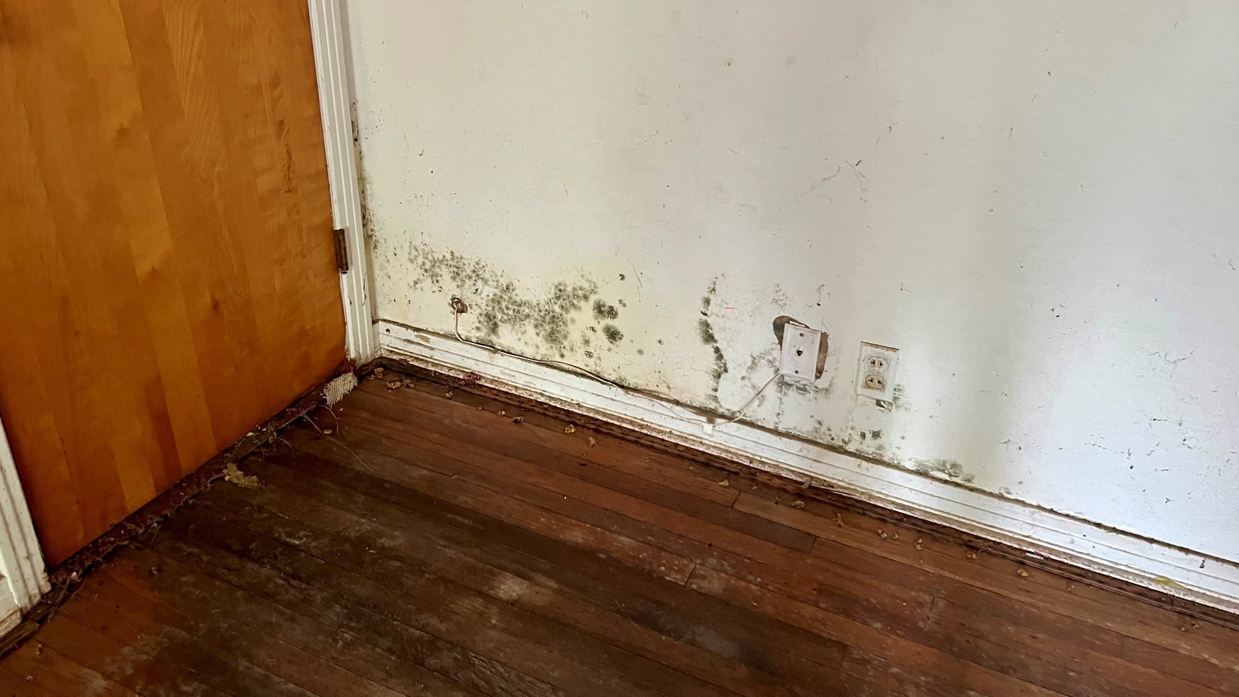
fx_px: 953
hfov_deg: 66.1
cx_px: 622
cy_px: 267
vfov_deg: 40.0
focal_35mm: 29
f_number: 1.5
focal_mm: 5.7
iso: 500
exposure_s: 1/59
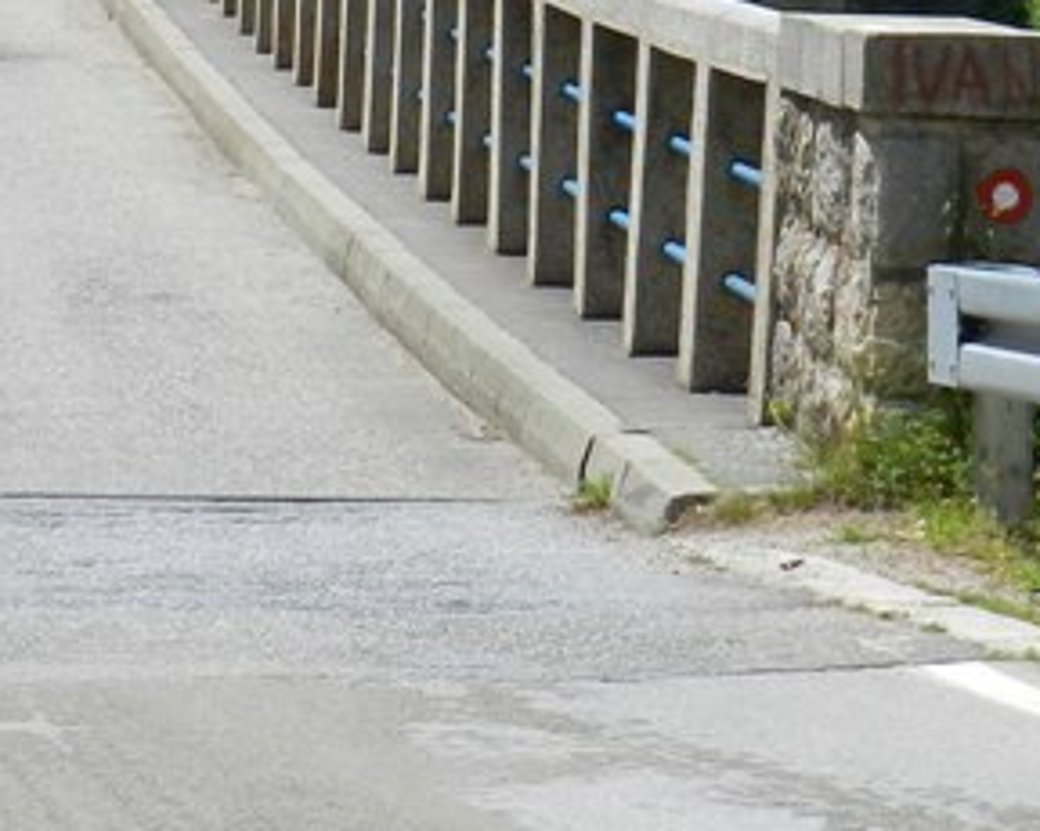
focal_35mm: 292
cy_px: 54
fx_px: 8982
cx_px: 339
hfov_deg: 6.6
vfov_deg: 5.3
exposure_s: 1/1250
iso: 160
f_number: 4.4
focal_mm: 14.9
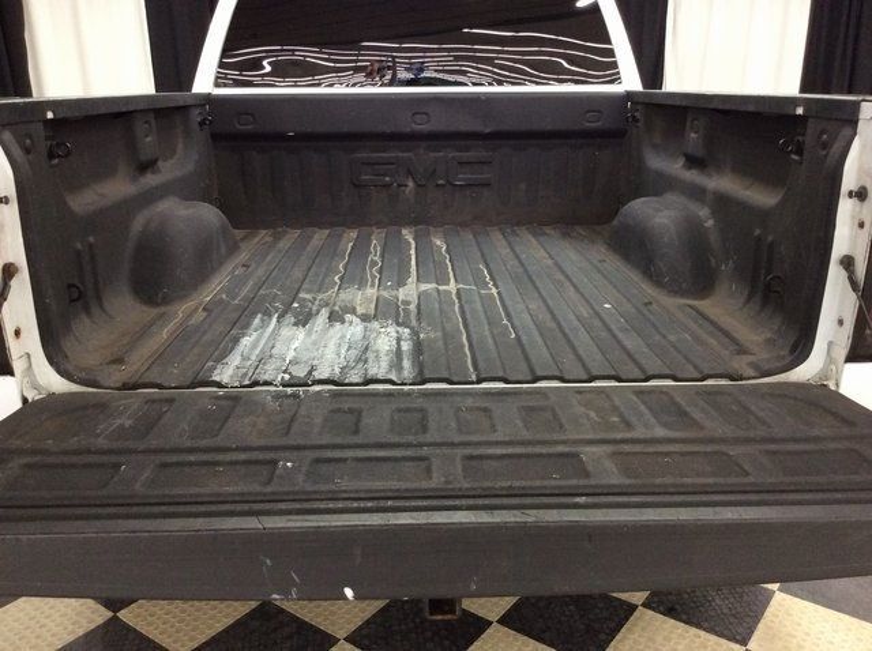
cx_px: 436
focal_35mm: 32
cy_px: 326
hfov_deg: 56.9
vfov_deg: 44.1
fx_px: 805
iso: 125
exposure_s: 1/24
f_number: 2.4
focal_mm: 3.3
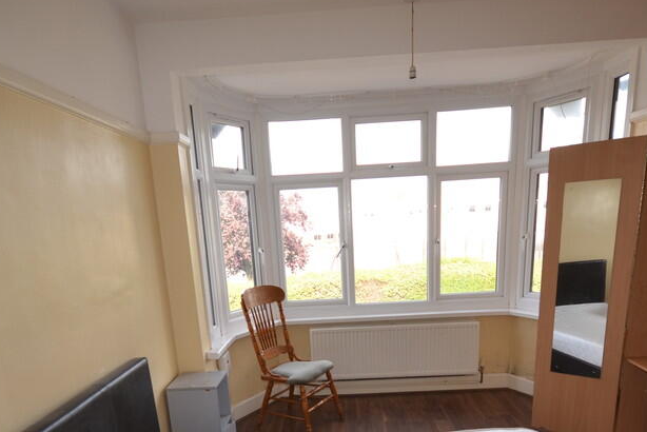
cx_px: 321
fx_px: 449
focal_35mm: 25
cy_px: 354
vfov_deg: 48.1
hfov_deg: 71.5
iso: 220
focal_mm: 10
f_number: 4
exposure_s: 1/125
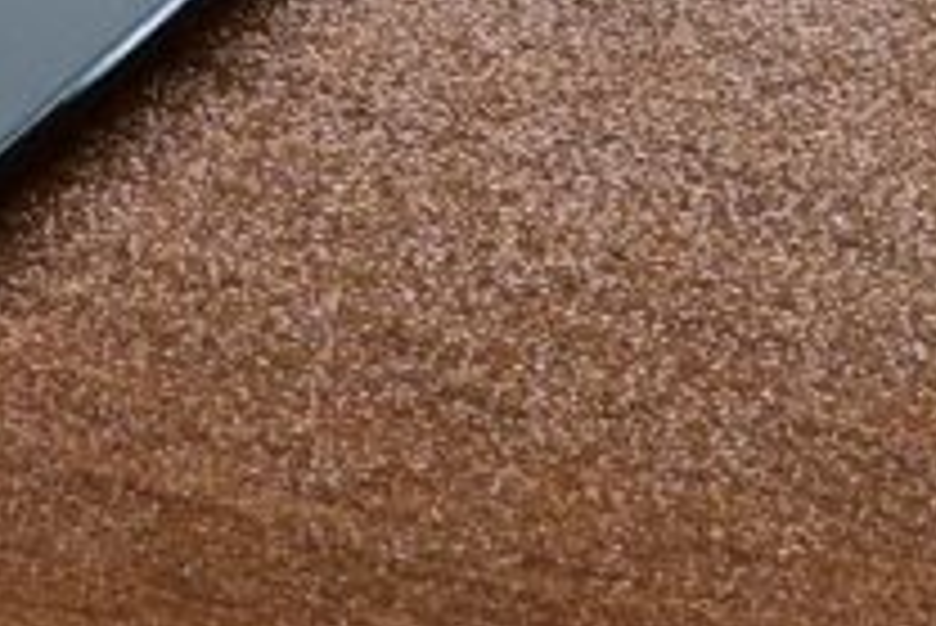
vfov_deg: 7.6
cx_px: -446
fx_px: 4605
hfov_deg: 11.2
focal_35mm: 177
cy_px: -277
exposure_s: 1/125
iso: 800
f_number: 2.5
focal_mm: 24
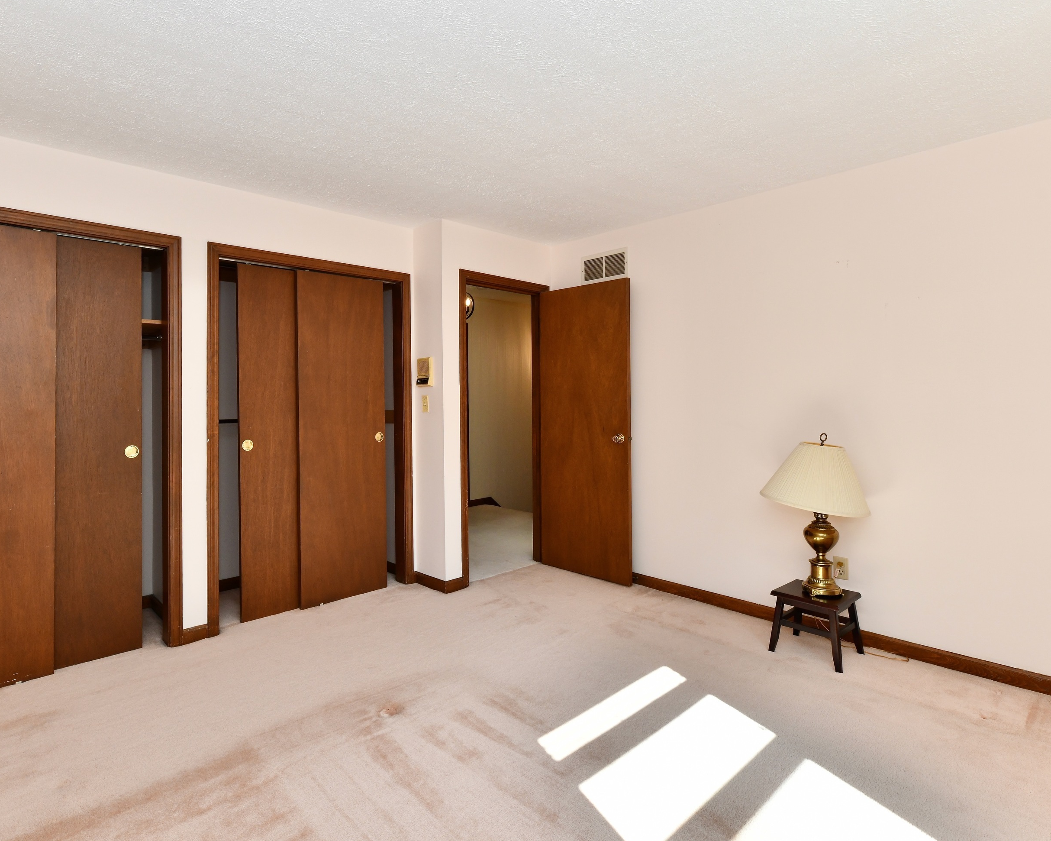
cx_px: 483
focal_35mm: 19
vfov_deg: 70.8
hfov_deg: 83.1
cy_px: 408
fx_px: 591
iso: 640
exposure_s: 1/250
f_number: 8
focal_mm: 16
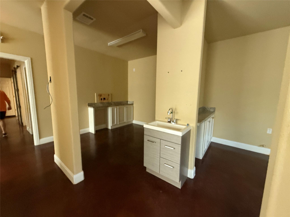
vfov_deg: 85.7
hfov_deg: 102.1
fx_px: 117
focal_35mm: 14
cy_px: 108
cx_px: 145
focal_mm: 2.22
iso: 500
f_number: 2.2
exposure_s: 1/60
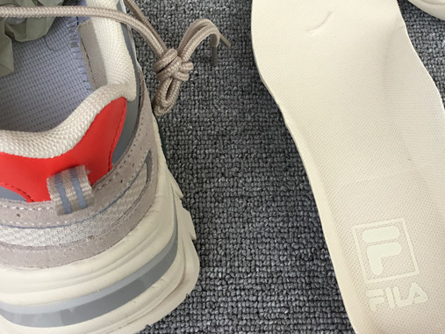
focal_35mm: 55
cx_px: 233
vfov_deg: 26.1
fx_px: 707
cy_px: 73
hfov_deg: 34.9
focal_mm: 3.3
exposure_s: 1/122
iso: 25
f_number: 2.4
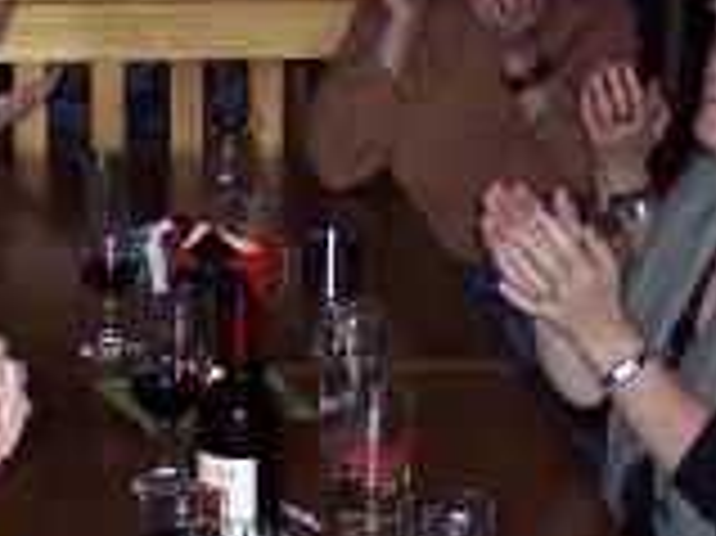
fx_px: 2542
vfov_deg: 12.0
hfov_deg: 15.8
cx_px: 77
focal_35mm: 123
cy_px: 155
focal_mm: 8
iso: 100
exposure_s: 1/60
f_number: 2.8
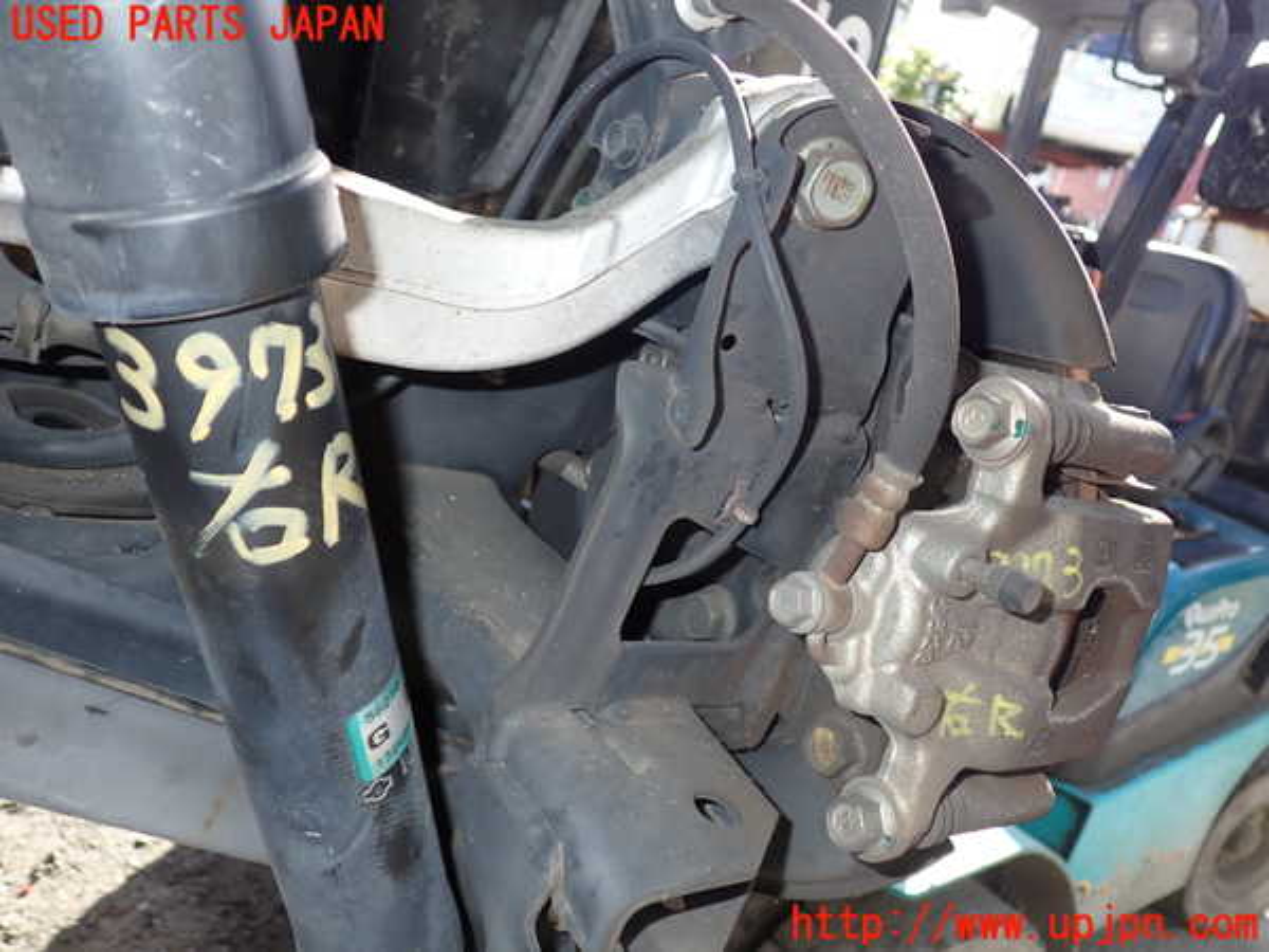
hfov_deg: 60.0
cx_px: 634
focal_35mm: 30
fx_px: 1100
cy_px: 476
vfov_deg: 46.8
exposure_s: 1/30
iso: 100
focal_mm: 5.4
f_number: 6.3
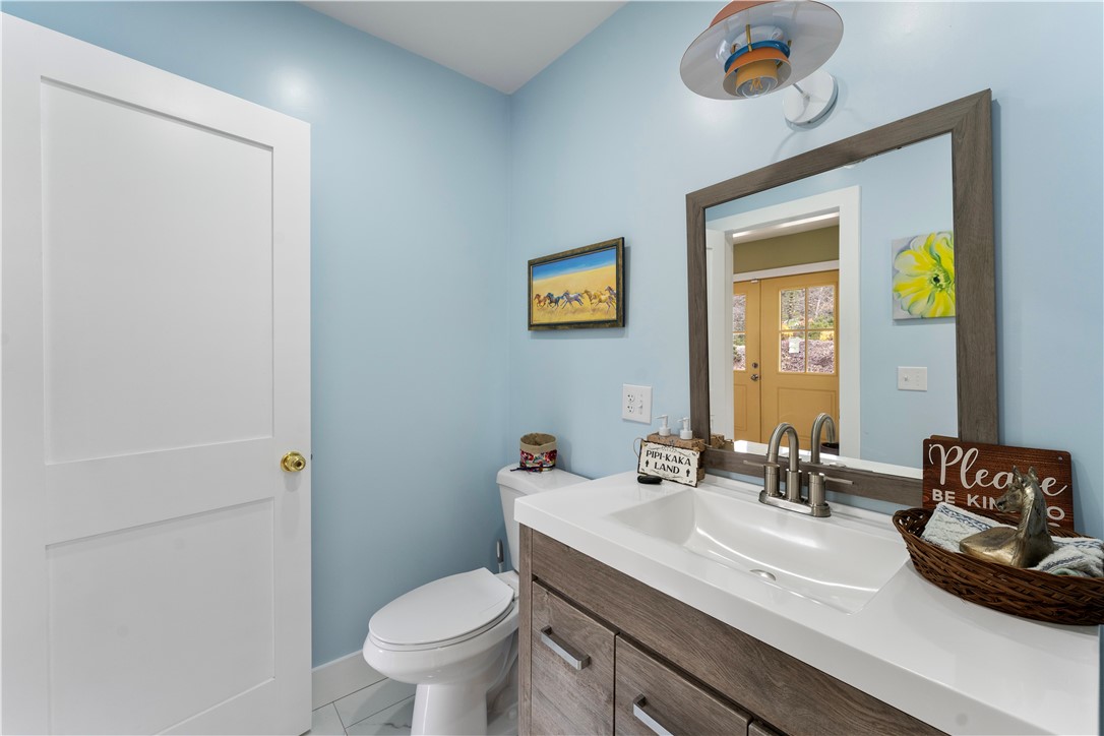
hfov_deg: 104.3
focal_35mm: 14
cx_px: 552
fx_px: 429
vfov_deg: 81.2
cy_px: 368
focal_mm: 14
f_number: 8
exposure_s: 1/30
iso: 800
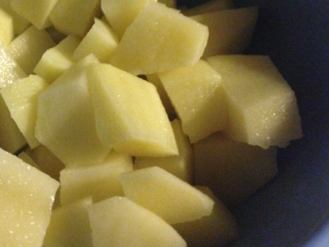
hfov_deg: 38.9
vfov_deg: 30.0
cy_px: 73
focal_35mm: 48
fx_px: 456
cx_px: 96
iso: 800
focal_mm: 4.12
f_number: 2.4
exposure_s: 1/15
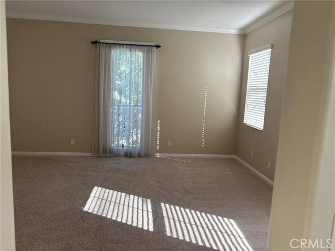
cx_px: 168
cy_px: 126
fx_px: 252
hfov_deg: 67.3
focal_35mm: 26
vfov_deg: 53.1
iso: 80
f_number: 1.6
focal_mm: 5.96
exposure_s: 1/242
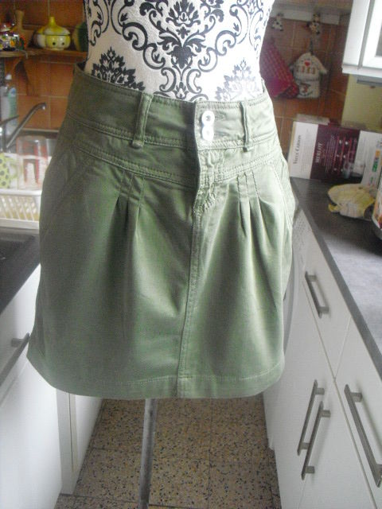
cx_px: 191
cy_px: 254
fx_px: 530
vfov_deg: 51.4
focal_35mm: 36
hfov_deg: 39.7
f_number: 3.1
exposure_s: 1/125
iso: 800
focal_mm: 6.3
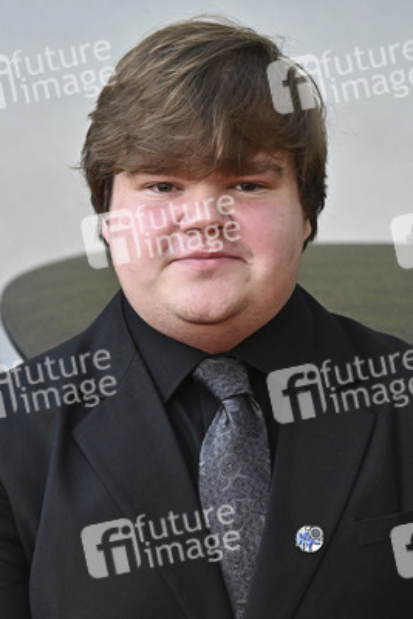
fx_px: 1994
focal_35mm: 116
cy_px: 310
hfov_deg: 11.8
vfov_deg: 17.6
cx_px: 206
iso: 1600
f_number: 4.5
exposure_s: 1/320
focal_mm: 116
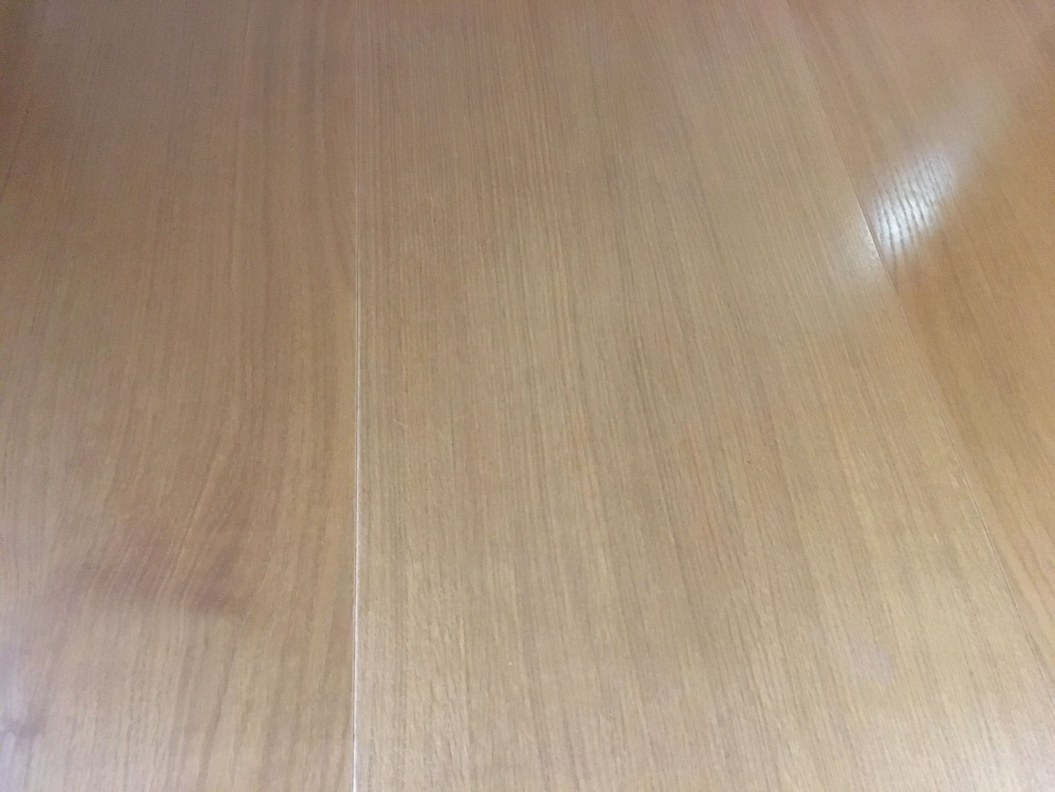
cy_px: 396
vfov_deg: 48.2
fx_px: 884
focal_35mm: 29
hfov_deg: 61.7
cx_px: 528
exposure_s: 1/17
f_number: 2.2
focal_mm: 4.15
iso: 320
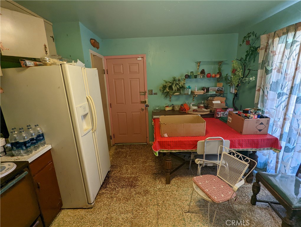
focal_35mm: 16
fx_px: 139
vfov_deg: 78.2
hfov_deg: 94.4
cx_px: 150
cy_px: 114
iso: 152
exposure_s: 1/49.9
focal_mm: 2.35
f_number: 2.2
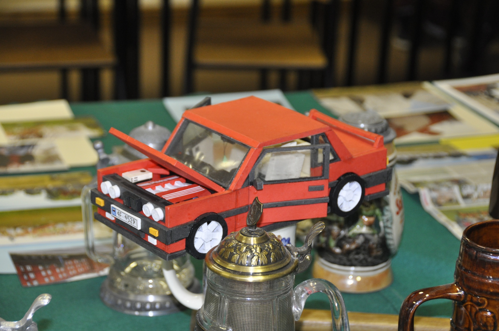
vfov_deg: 13.0
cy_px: 166
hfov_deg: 19.5
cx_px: 250
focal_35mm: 105
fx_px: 1454
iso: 800
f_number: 5
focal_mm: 70
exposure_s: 1/60
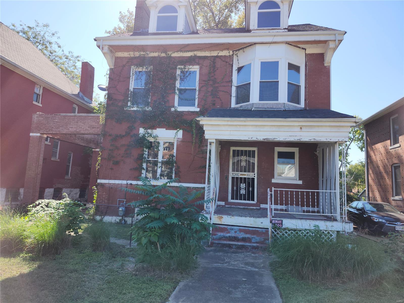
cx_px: 202
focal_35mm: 23
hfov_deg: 73.9
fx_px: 268
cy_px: 152
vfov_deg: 58.9
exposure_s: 1/734
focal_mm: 5.54
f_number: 1.8
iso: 25
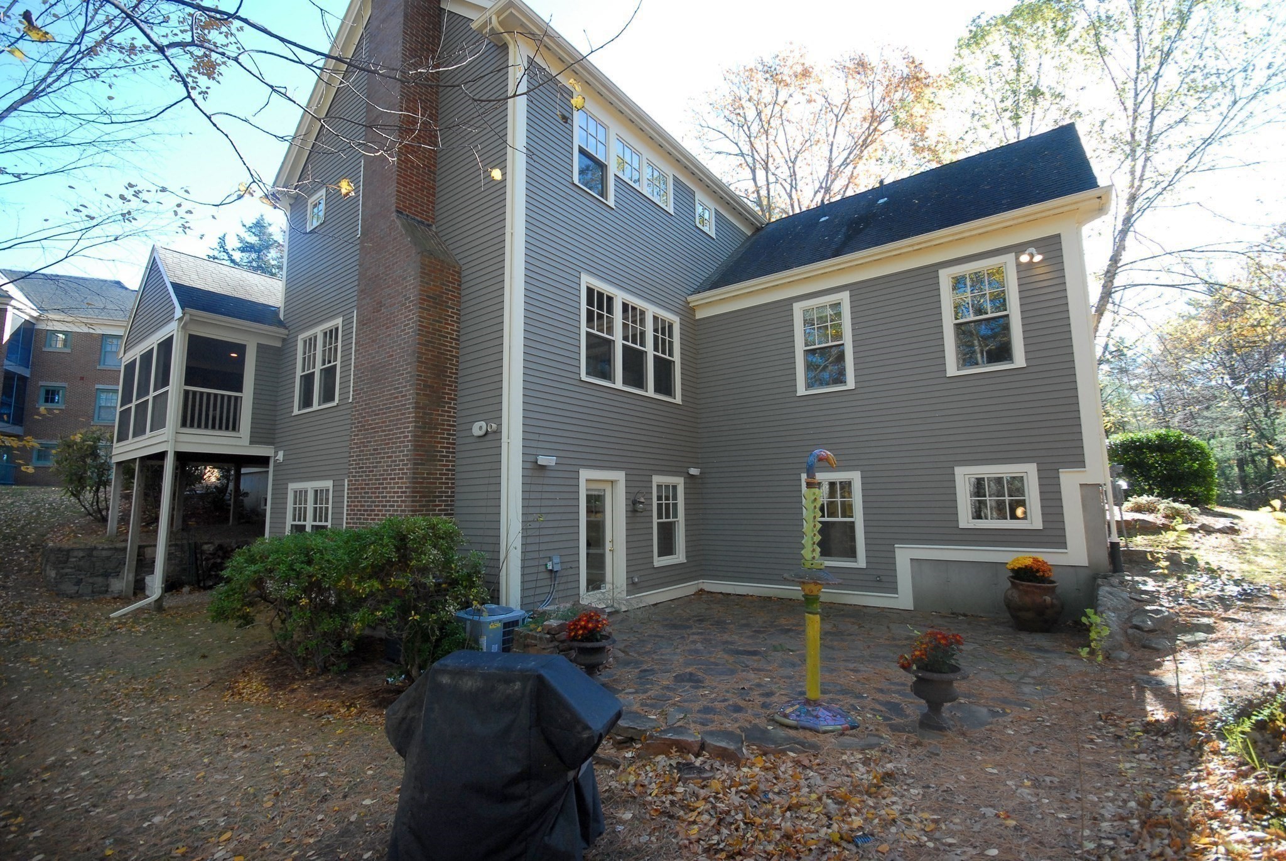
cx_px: 643
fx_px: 536
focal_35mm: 15
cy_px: 430
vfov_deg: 77.5
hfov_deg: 100.3
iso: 400
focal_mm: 10
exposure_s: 1/80
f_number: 7.1
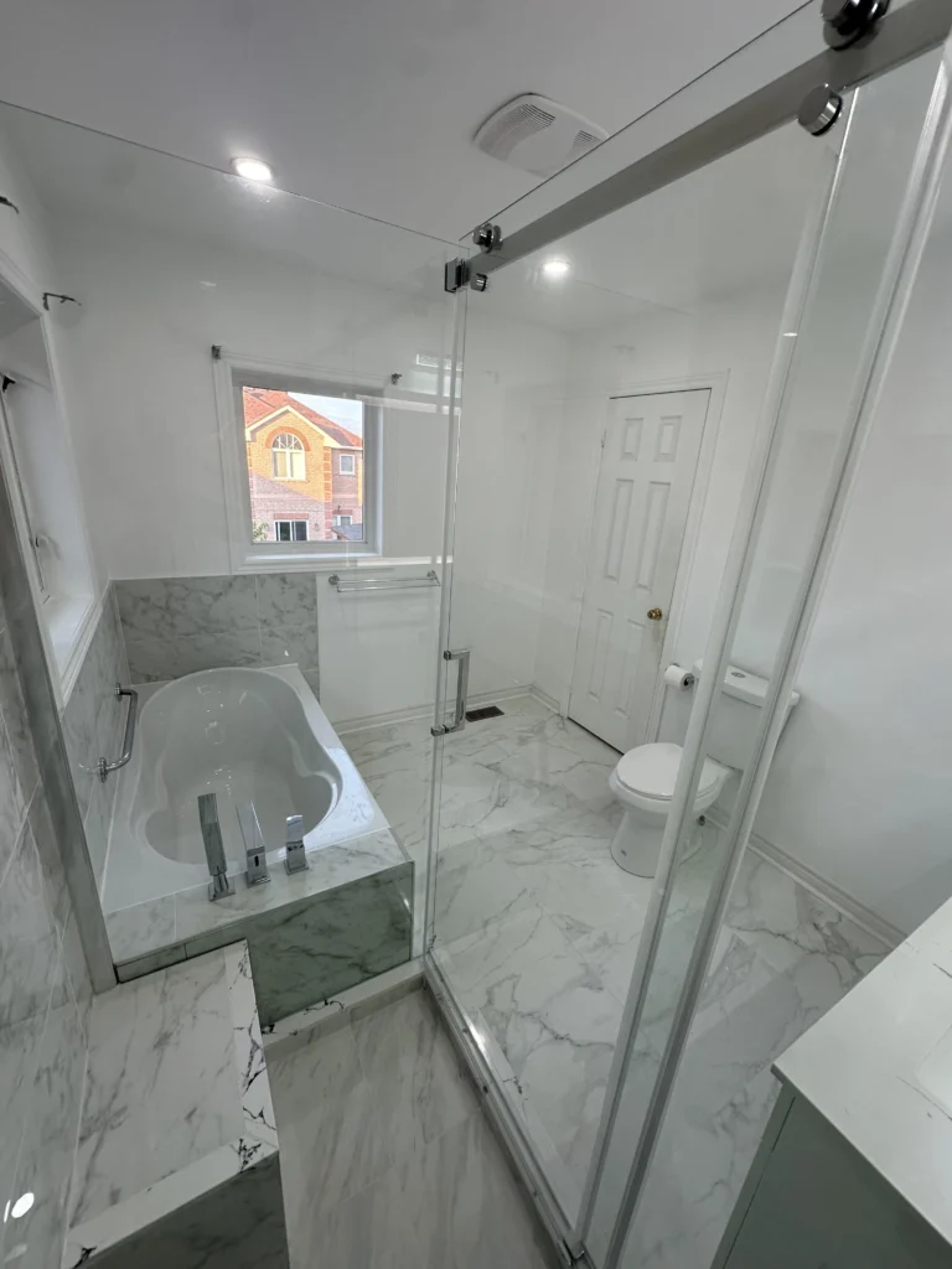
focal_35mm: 14
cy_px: 634
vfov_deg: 102.1
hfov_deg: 85.7
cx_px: 476
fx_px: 513
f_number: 2.2
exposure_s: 1/120
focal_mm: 2.22
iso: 50
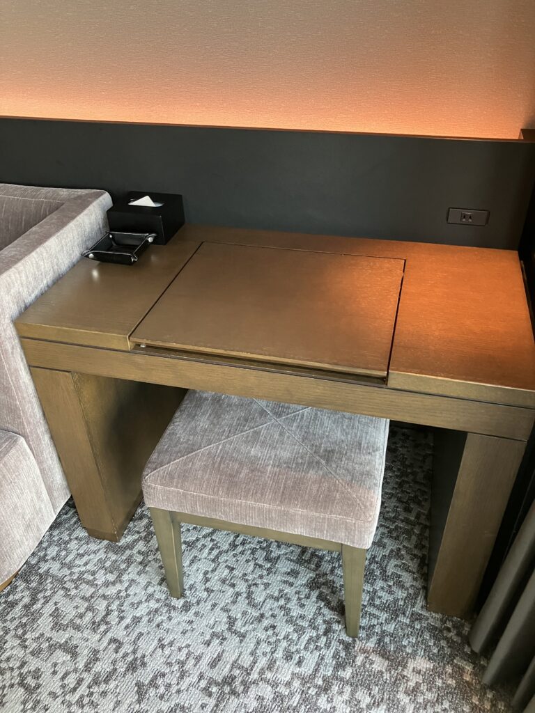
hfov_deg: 49.7
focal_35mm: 28
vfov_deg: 63.4
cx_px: 268
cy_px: 356
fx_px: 577
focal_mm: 3.99
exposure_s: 1/60
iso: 160
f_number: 1.8
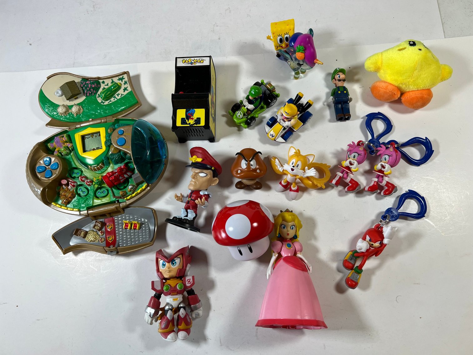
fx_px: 355
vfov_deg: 53.1
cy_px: 178
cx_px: 236
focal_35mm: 26
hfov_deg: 67.3
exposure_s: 1/120
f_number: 1.5
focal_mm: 5.7
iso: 40
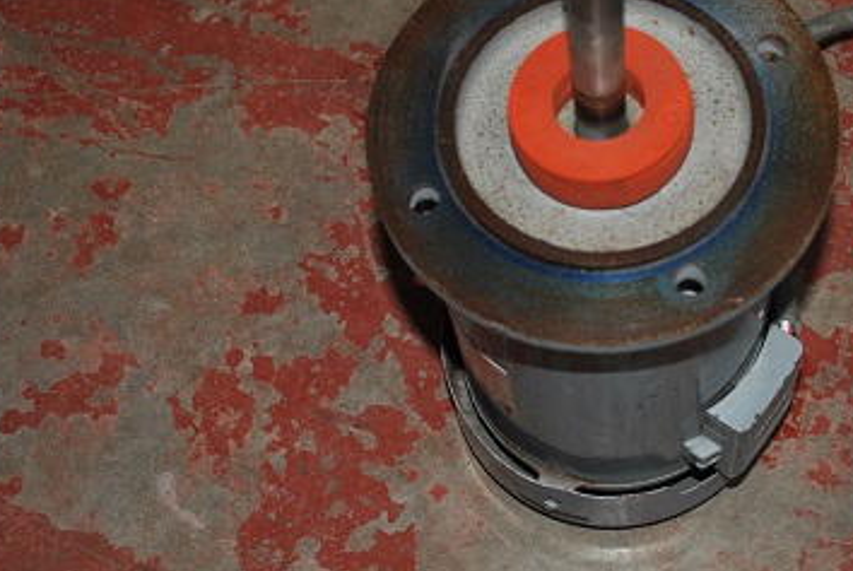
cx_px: 587
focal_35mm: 69
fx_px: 1637
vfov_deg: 19.7
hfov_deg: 29.0
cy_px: 192
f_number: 4.5
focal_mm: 28
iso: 200
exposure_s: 1/60
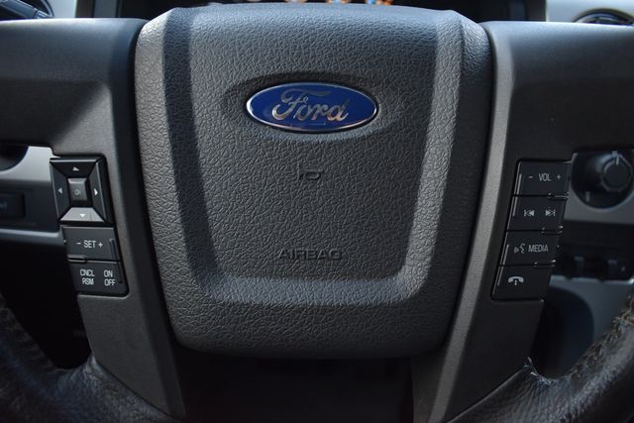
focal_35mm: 27
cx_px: 317
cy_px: 212
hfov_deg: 67.4
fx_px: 476
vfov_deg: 48.0
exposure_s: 1/125
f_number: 3.5
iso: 1000
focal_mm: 18
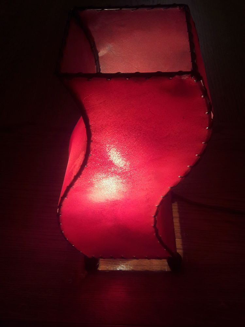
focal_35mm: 28
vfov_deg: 63.4
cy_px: 164
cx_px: 122
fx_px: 264
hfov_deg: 49.7
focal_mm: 3.7
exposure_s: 1/50
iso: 50
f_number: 1.9
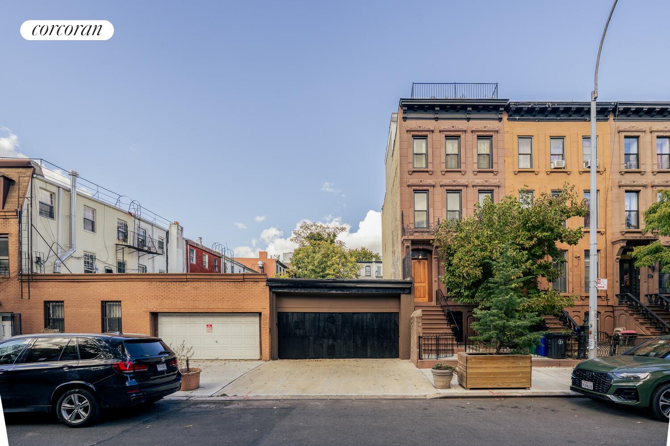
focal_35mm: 16
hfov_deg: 95.0
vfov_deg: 72.1
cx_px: 335
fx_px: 307
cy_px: 223
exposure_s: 1/125
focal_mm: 16.5
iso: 200
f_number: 9
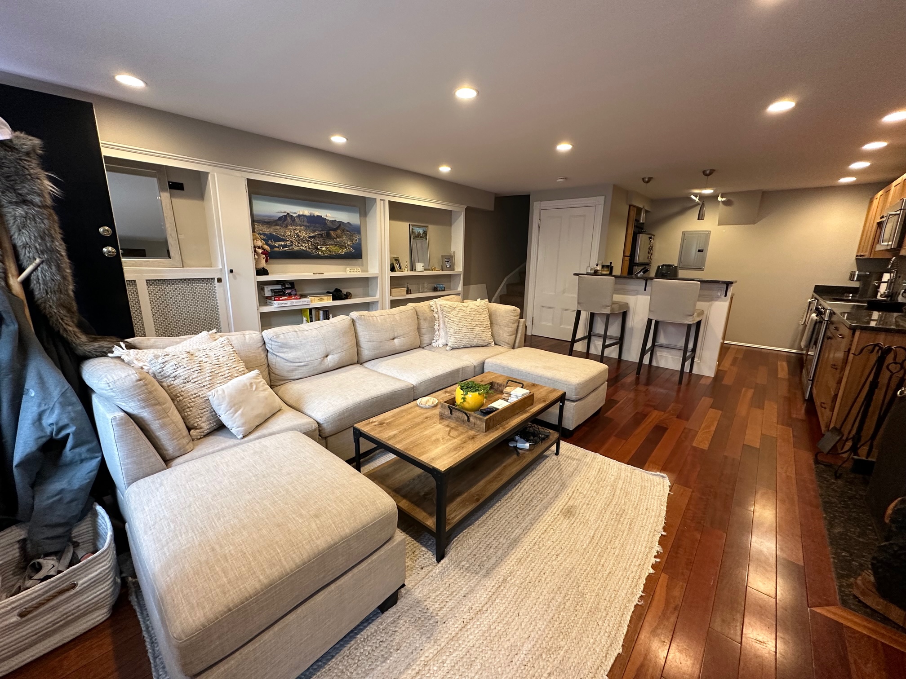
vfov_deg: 85.7
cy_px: 340
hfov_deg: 102.1
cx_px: 453
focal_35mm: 14
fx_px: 366
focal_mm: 2.22
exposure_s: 1/60
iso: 200
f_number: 2.2
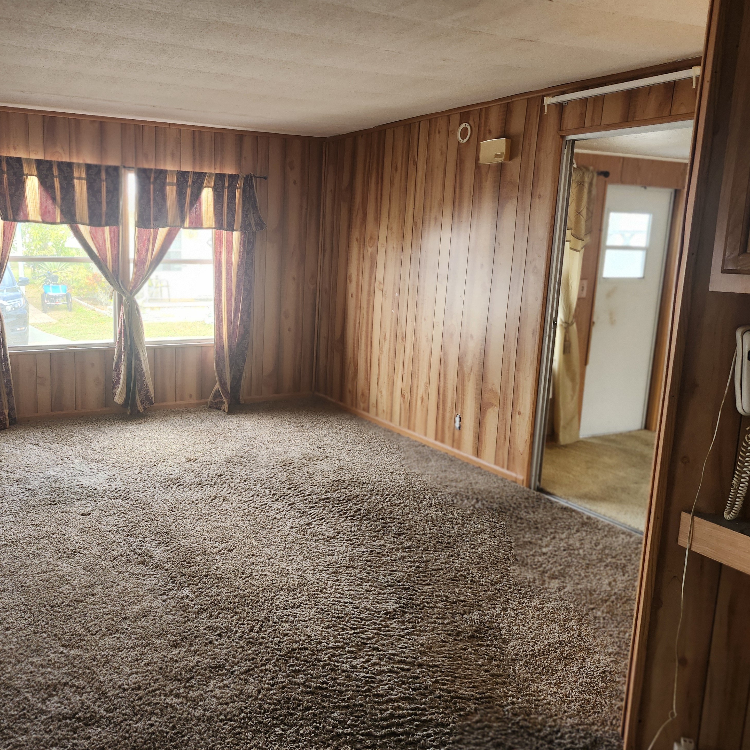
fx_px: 686
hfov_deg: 56.3
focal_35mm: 28
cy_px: 368
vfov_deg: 57.3
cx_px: 259
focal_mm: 5.54
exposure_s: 1/120
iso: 200
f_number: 1.8
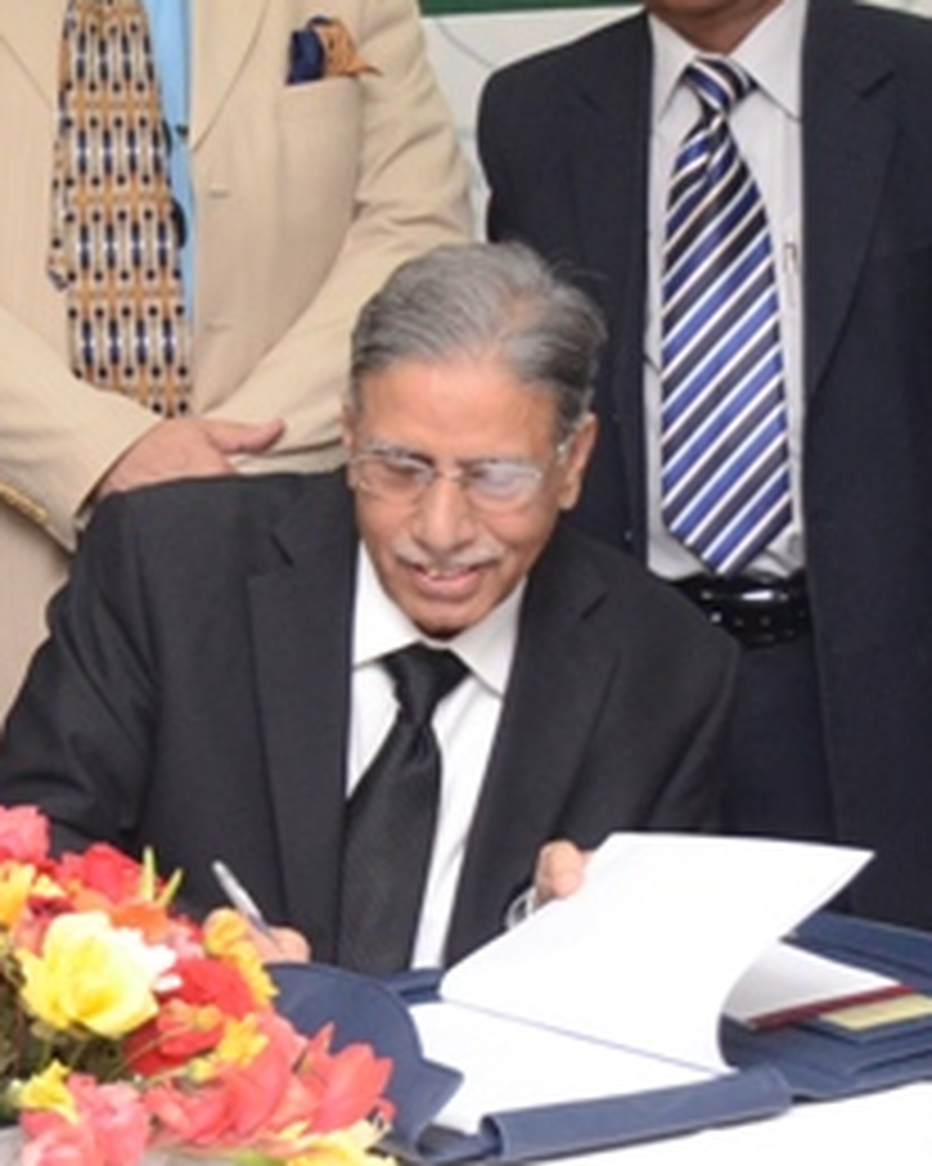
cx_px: -68
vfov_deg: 15.0
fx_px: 4411
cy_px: 342
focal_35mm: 128
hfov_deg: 11.9
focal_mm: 23
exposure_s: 1/80
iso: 1000
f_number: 3.8
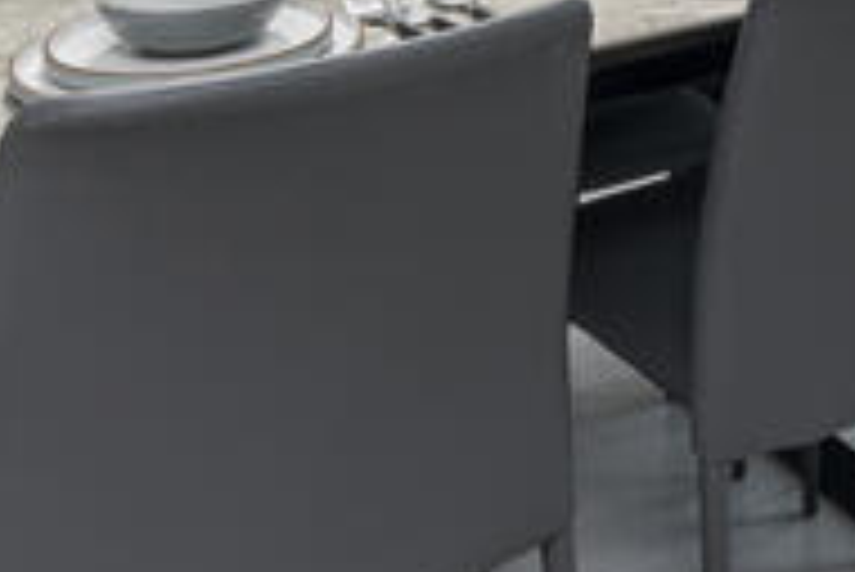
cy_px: -565
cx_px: 742
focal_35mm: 70
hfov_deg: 27.9
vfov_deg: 15.6
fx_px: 1664
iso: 250
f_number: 13
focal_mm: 13
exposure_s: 1/15
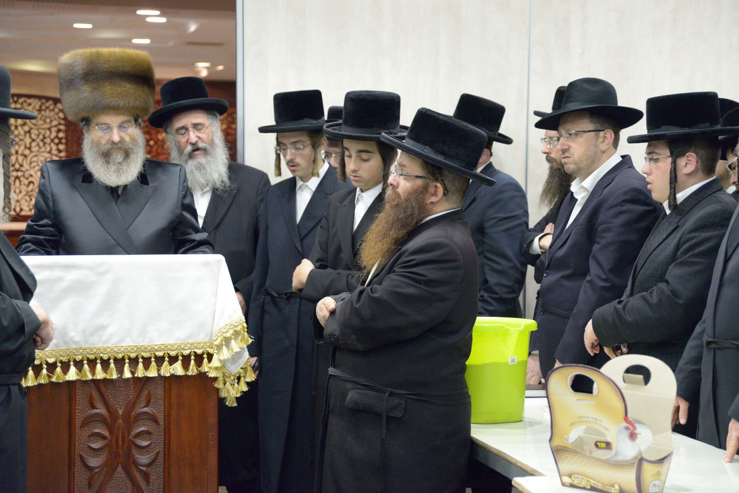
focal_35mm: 90
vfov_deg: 15.2
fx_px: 1847
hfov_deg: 22.6
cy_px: 246
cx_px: 370
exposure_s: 1/250
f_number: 5.3
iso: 6400
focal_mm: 90
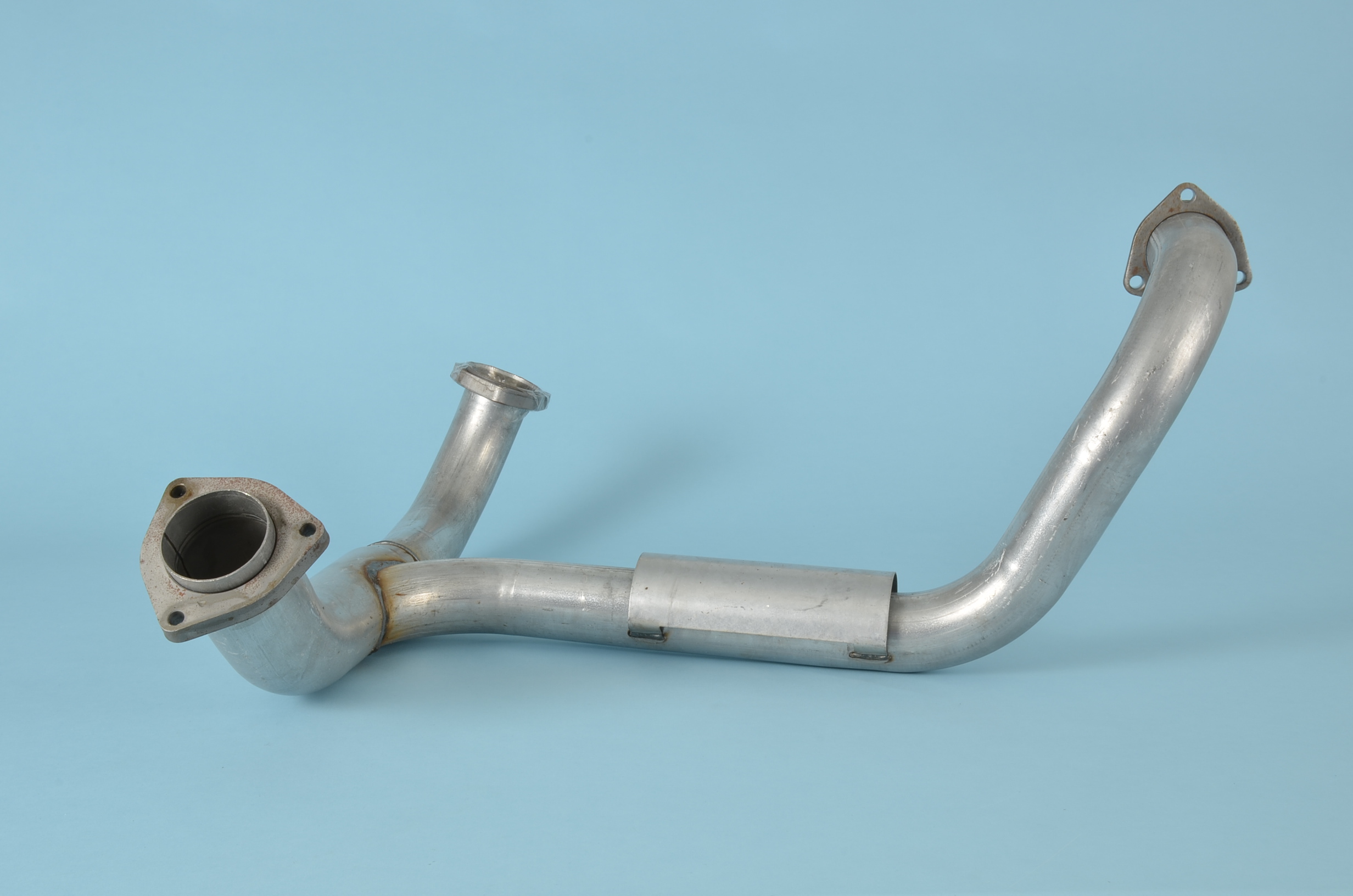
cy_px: 448
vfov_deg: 26.4
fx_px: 1913
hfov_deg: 39.0
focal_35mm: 51
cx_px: 676
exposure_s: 3
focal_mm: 34
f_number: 20
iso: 100
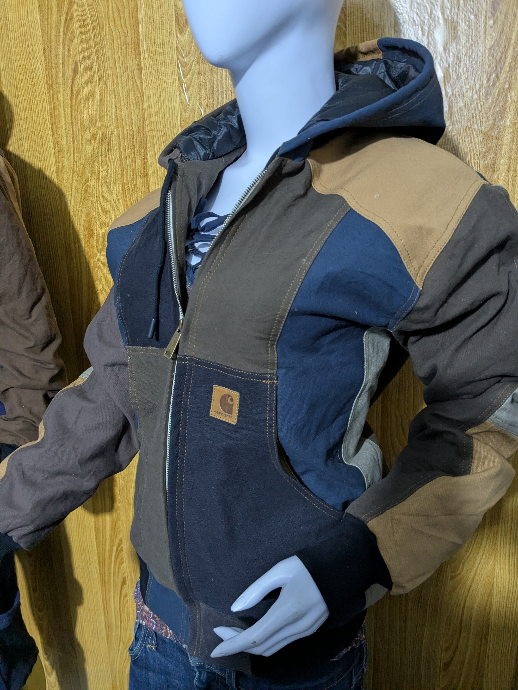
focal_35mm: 27
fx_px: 539
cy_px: 345
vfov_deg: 65.3
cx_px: 259
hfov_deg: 51.4
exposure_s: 1/50
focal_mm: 4.38
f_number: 1.73
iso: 425
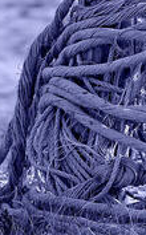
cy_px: -89
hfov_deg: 1.7
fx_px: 4871
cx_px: 131
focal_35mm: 762
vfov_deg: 2.8
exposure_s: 1/250
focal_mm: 220
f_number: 6
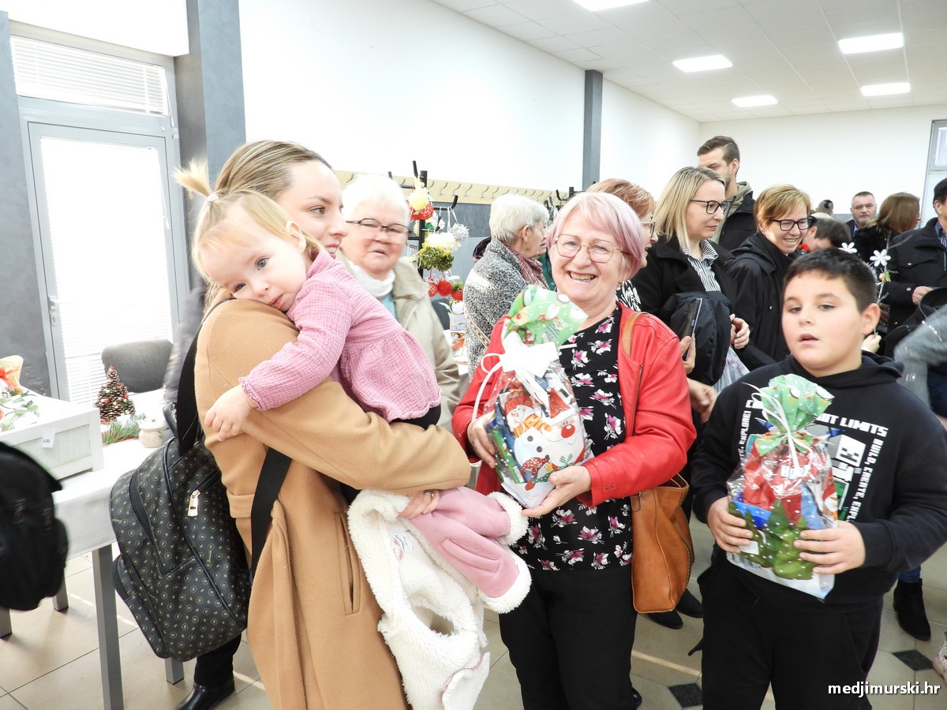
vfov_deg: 56.8
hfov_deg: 71.6
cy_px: 355
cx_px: 474
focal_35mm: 24
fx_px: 657
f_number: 2.8
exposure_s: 1/30
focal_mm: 4.3
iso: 250
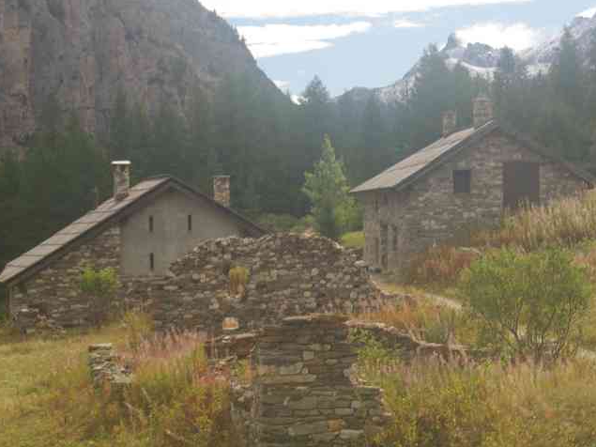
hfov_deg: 15.8
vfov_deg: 11.9
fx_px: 2148
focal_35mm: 125
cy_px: 220
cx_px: 308
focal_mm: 55
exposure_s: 1/100
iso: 200
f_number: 11
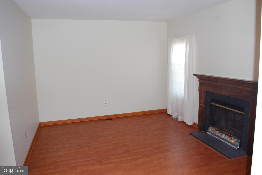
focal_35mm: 27
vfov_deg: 48.0
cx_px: 131
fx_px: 197
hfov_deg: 67.3
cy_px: 88
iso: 800
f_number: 5
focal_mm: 18
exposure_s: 1/60
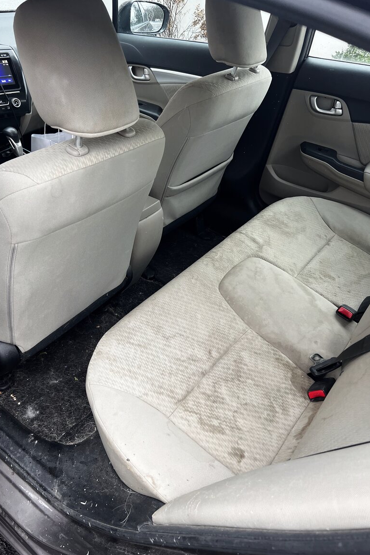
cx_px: 156
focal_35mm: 28
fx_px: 432
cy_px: 285
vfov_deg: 65.5
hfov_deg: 46.3
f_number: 1.5
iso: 125
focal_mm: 5.7
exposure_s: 1/121
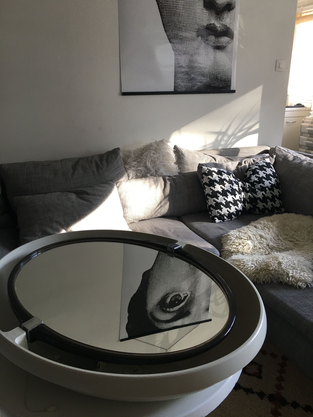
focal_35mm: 29
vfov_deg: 61.7
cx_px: 156
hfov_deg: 48.2
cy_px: 208
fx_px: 350
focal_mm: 4.15
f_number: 2.2
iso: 50
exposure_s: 1/33
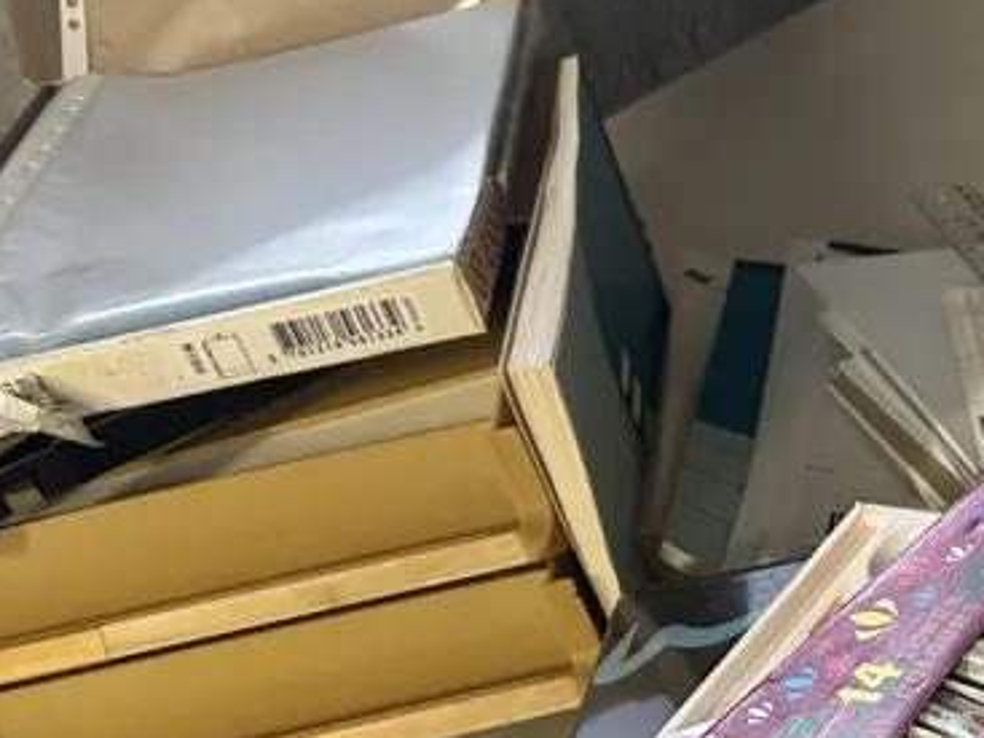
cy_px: 590
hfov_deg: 25.8
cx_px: 1198
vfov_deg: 21.6
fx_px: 1904
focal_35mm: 67
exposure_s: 1/50
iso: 160
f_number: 1.78
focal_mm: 6.86
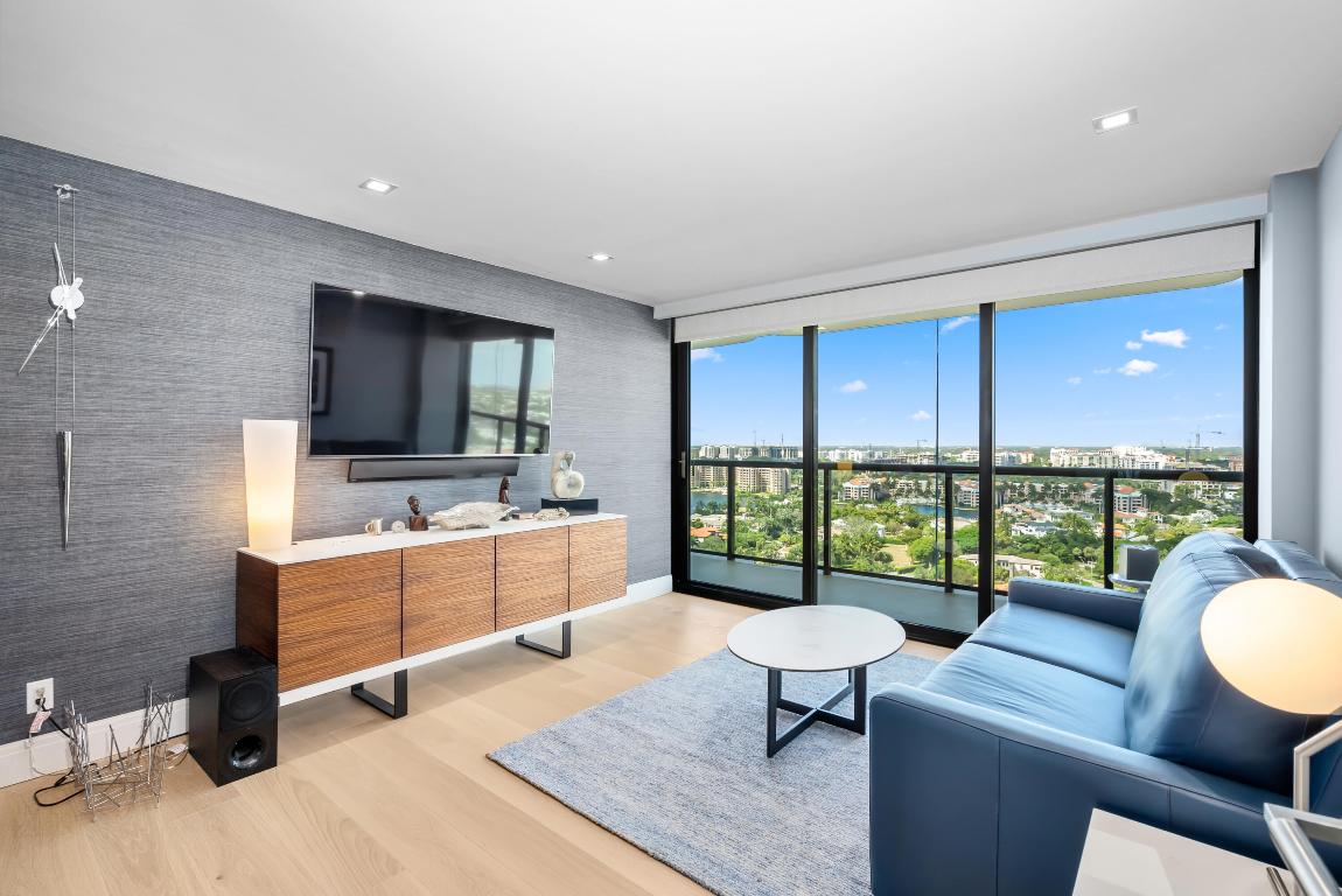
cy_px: 448
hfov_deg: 96.7
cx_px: 671
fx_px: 597
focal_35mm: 16
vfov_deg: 73.8
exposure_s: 1/13
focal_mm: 16
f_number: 8
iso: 200
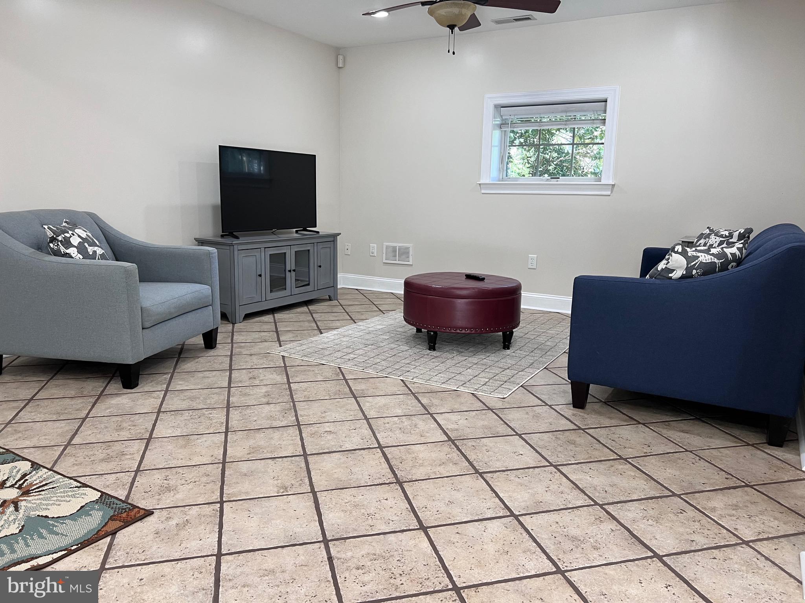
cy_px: 302
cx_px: 402
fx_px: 605
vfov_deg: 53.1
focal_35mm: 26
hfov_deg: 67.3
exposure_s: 1/60
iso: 100
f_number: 1.5
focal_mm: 5.7
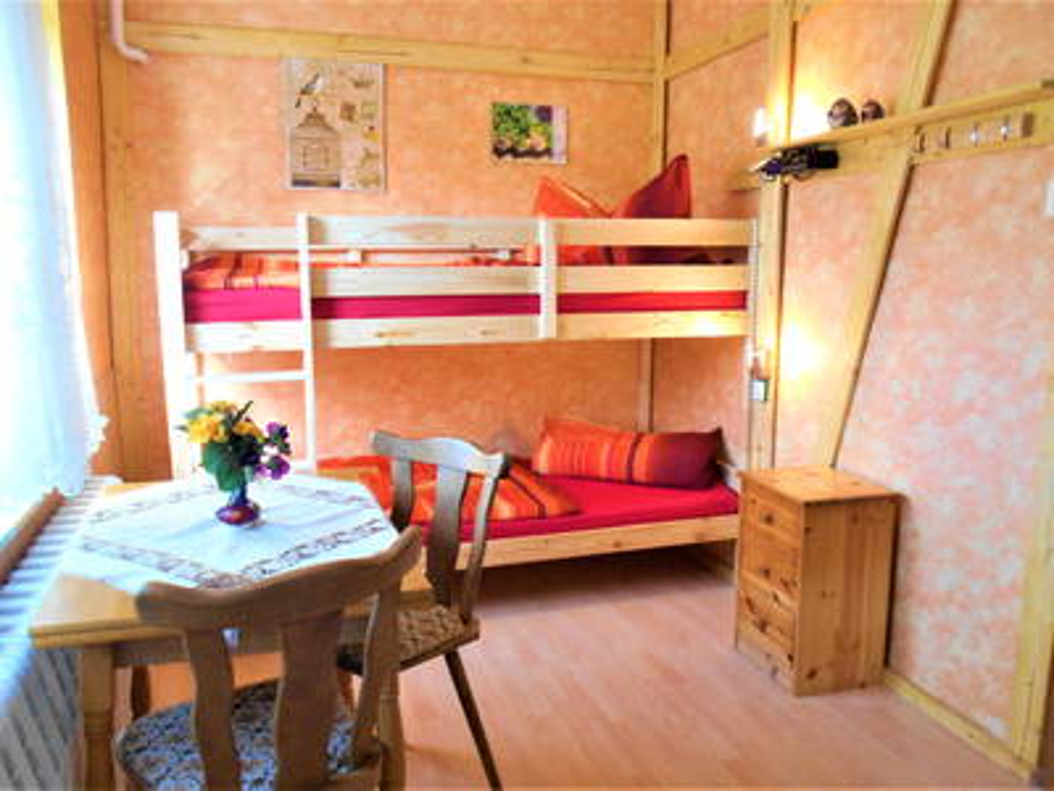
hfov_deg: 67.3
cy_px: 396
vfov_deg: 53.1
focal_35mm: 26
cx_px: 527
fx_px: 792
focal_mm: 4.6
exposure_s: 1/30
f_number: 3.2
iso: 180
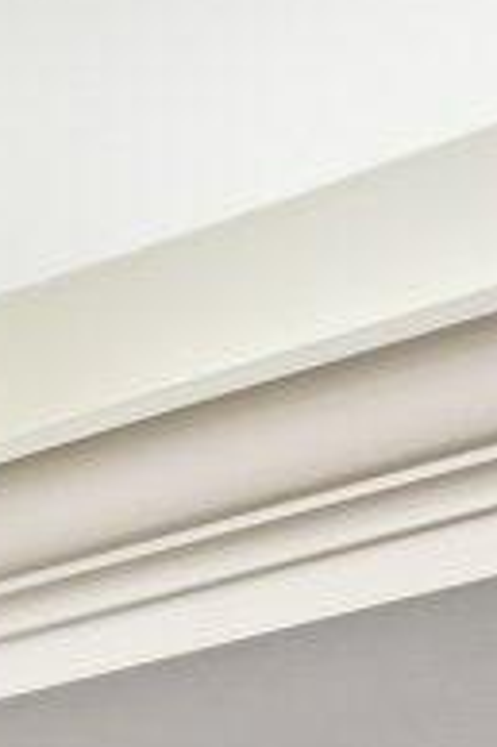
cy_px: 1979
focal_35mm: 148
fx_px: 3070
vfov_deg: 10.9
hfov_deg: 7.7
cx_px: -1164
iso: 800
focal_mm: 14
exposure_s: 1/60
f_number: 8
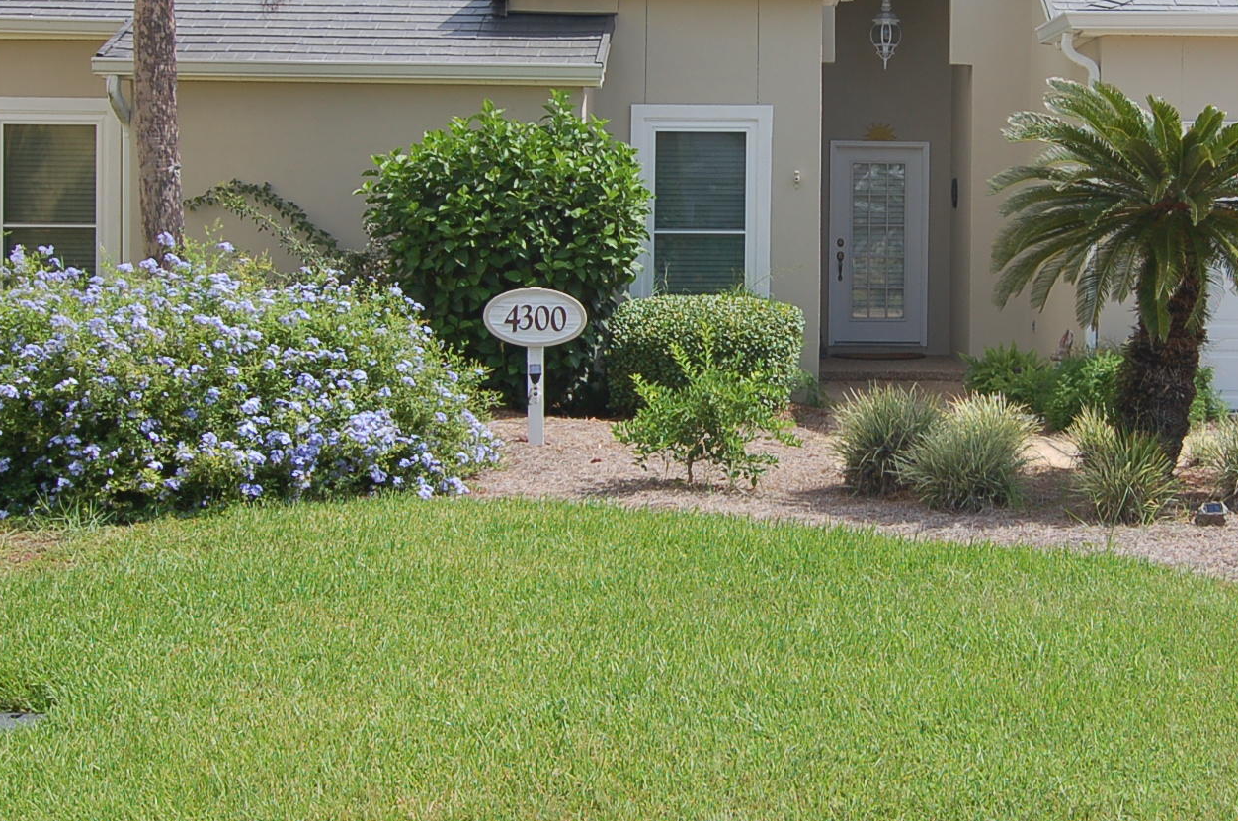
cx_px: 849
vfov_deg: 24.8
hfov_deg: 36.5
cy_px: 247
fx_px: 1854
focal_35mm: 54
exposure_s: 1/320
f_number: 9
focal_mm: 20
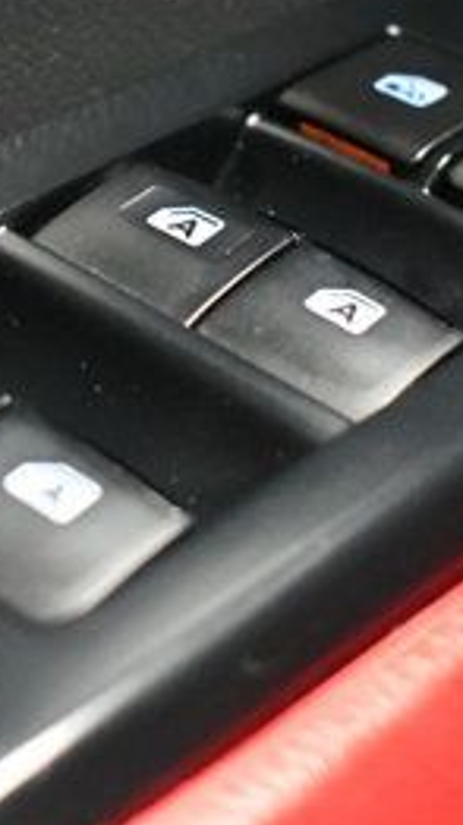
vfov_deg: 17.4
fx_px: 2690
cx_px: 306
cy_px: 222
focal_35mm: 123
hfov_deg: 9.8
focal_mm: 32
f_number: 4.5
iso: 11400
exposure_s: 1/60
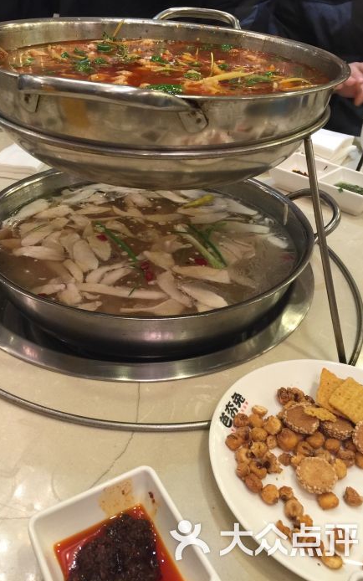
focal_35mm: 31
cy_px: 290
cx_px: 160
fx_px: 490
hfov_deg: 40.6
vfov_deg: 61.2
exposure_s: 1/17
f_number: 2.2
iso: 80
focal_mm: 4.15
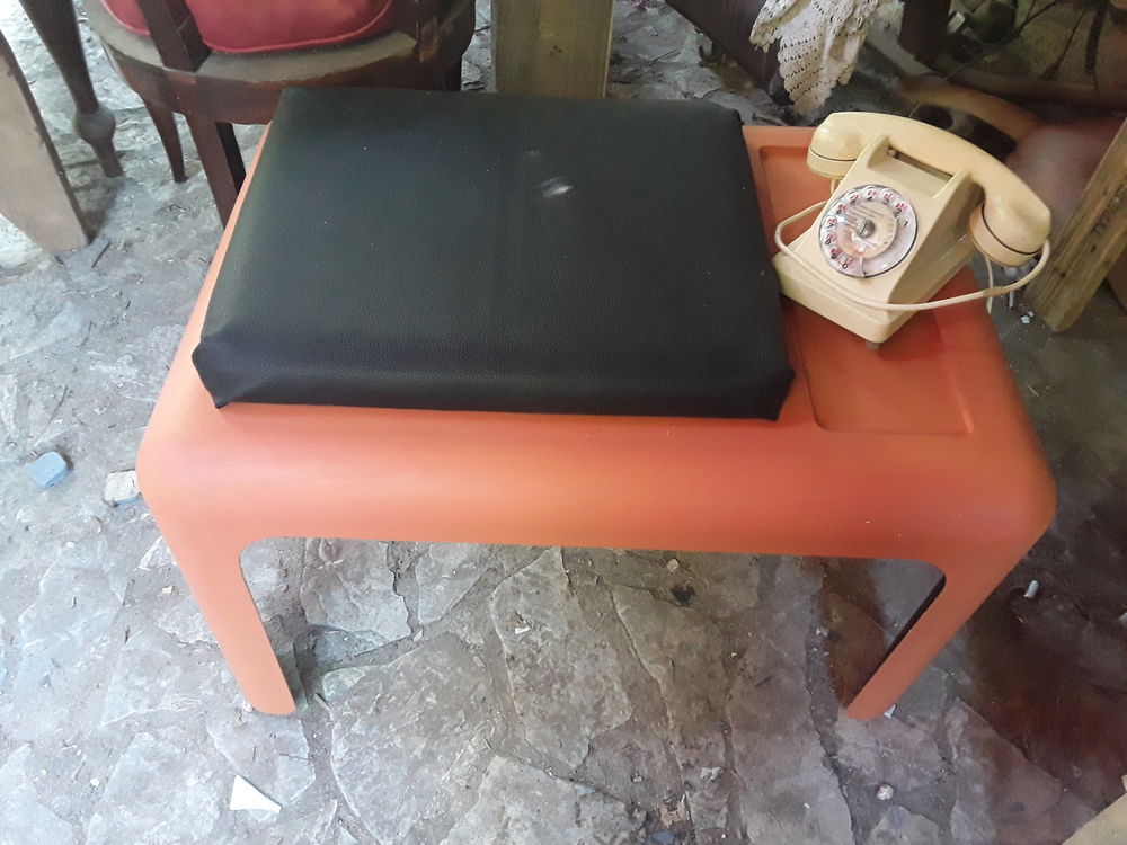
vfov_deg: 51.4
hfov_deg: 65.3
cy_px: 422
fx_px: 879
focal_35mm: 27
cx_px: 564
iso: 250
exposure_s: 1/17
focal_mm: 2.91
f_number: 1.9
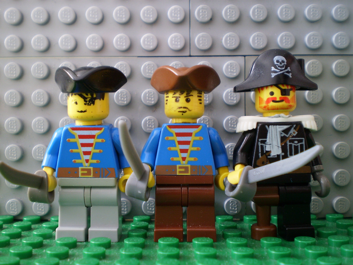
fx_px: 428
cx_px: 176
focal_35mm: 42
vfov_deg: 34.3
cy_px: 132
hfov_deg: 44.8
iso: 125
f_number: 3.5
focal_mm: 7.4
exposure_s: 1/13
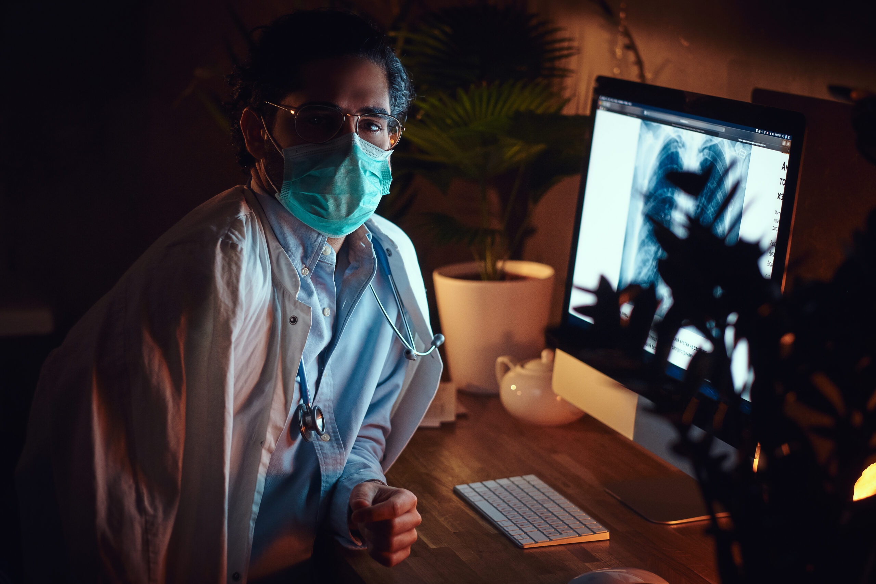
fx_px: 2044
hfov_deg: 24.2
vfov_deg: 16.3
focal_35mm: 84
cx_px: 438
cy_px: 292
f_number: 2.2
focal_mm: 56
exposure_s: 1/125
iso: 800
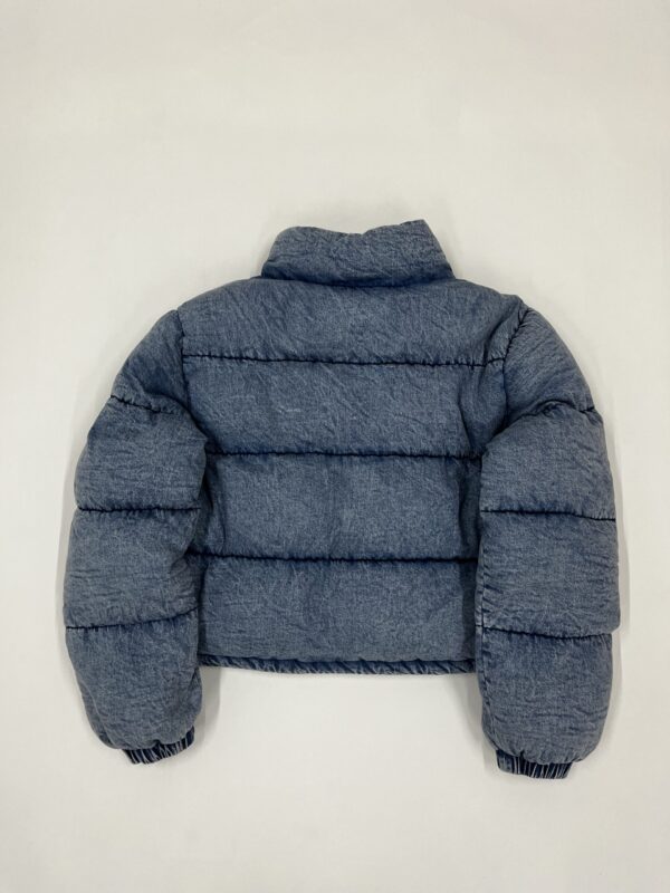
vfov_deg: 67.3
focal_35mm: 26
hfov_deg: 53.1
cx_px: 335
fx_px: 671
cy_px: 446
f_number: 1.6
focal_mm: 5.1
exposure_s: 1/100
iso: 100
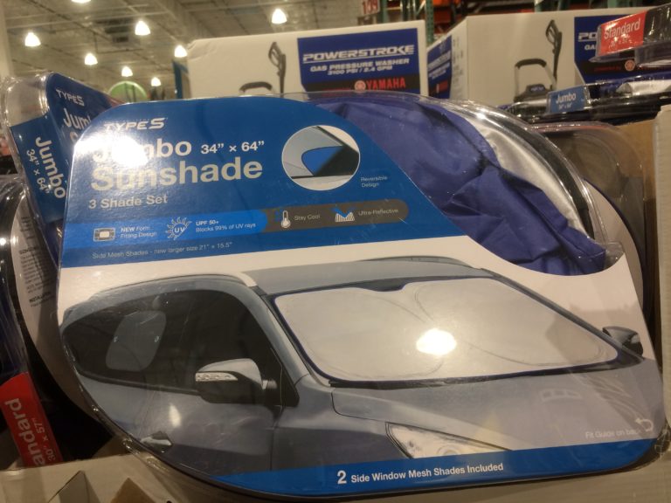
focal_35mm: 29
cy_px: 252
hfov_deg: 61.7
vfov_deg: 48.2
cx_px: 336
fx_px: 562
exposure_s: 1/30
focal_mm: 4.15
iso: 64
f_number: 2.2
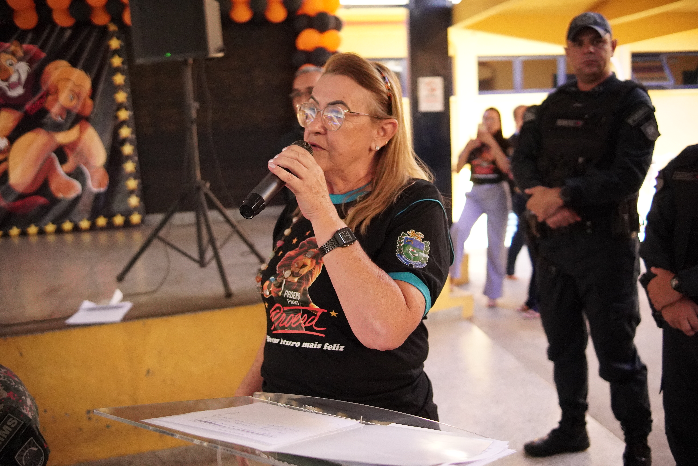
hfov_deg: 55.1
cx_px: 349
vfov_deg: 38.4
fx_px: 669
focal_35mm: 34
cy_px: 233
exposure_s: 1/4000
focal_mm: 23
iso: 5000
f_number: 2
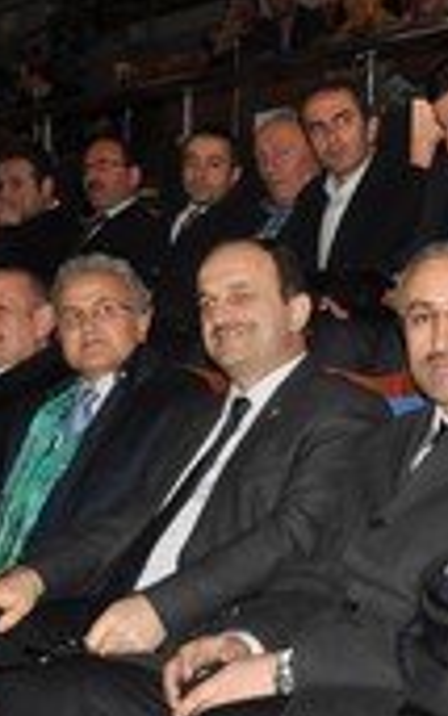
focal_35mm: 92
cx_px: 389
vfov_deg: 22.5
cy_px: 337
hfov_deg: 14.1
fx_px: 1796
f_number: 3.8
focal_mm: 22
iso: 200
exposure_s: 1/60
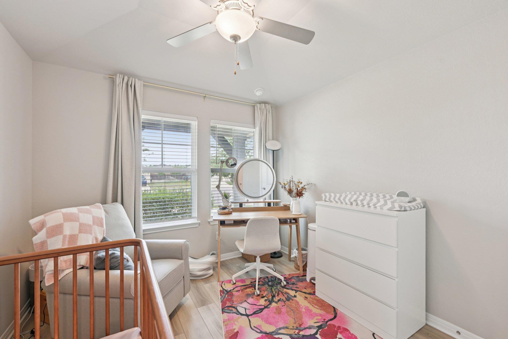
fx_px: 212
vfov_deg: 77.3
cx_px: 254
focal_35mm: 15
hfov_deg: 100.4
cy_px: 170
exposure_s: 1/15
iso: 320
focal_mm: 15
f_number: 6.7
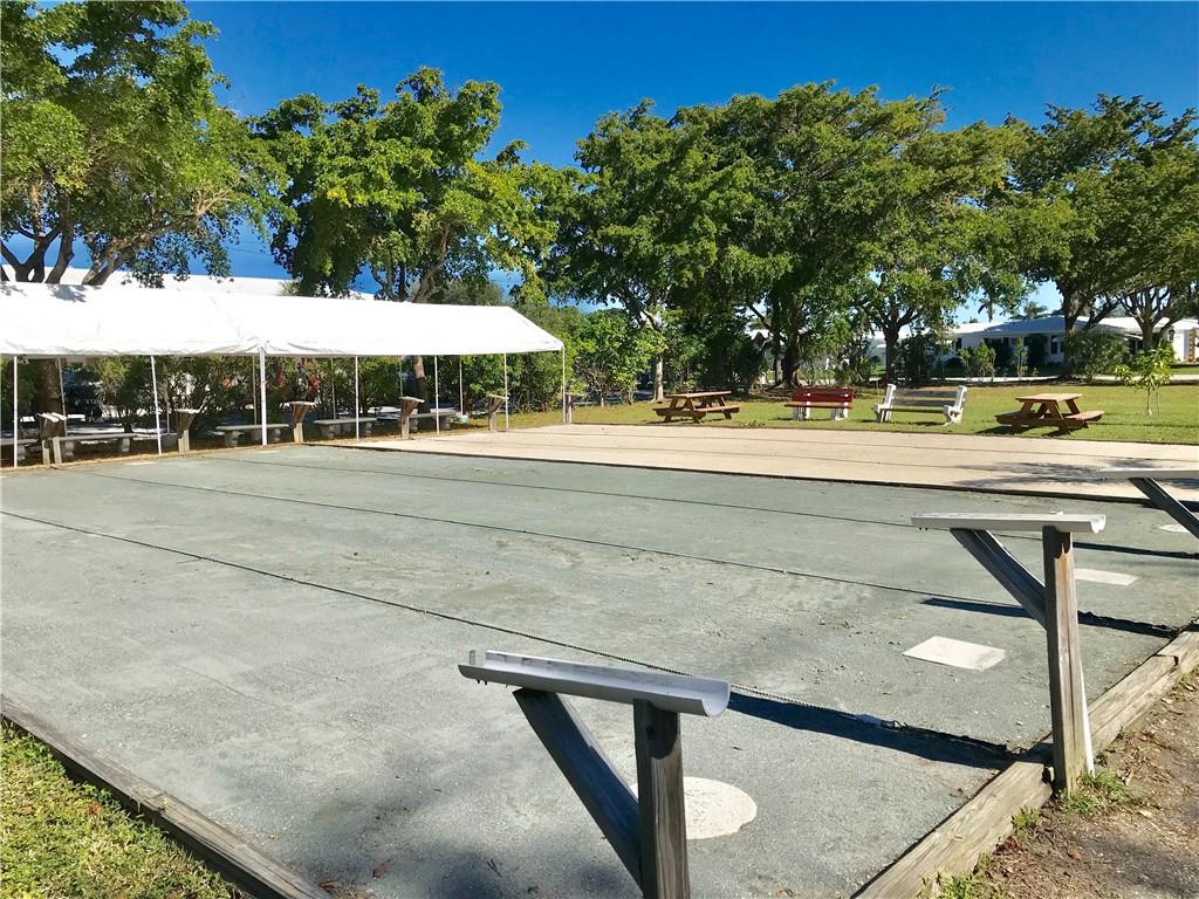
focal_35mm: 28
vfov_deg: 49.7
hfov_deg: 63.4
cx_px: 600
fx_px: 970
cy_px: 450
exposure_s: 1/3096
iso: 20
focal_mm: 3.99
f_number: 1.8
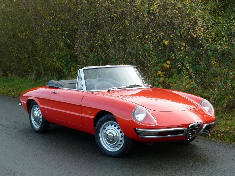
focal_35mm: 64
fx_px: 435
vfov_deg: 22.9
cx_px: 118
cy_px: 88
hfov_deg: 30.3
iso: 80
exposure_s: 1/80
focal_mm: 10.3
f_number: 4
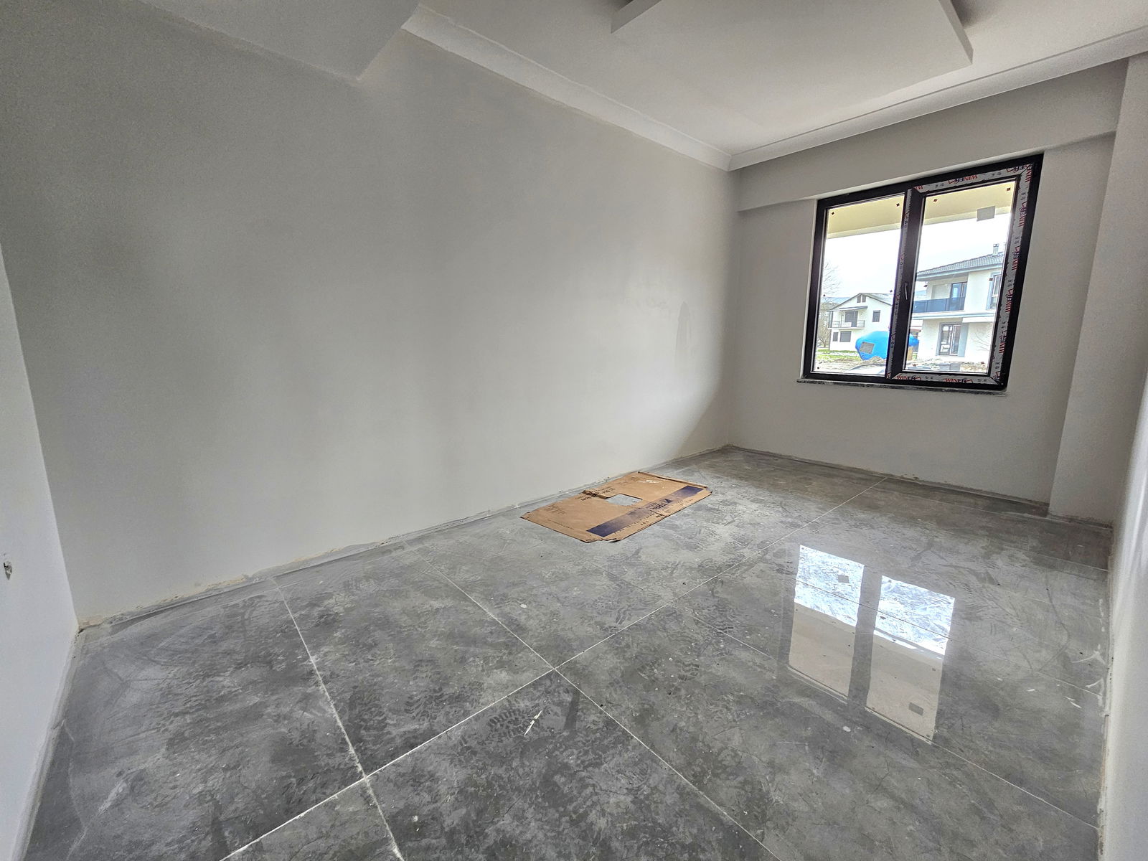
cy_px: 430
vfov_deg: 89.9
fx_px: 431
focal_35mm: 13
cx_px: 574
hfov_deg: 106.2
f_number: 2.2
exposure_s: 1/70.9
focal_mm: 2.2
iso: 125
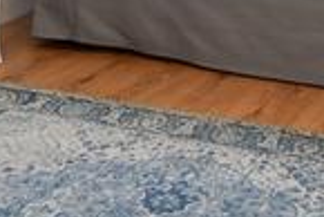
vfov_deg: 11.3
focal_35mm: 106
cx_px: 223
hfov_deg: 19.2
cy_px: -256
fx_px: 955
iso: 200
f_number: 8
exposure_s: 1/15
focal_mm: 10
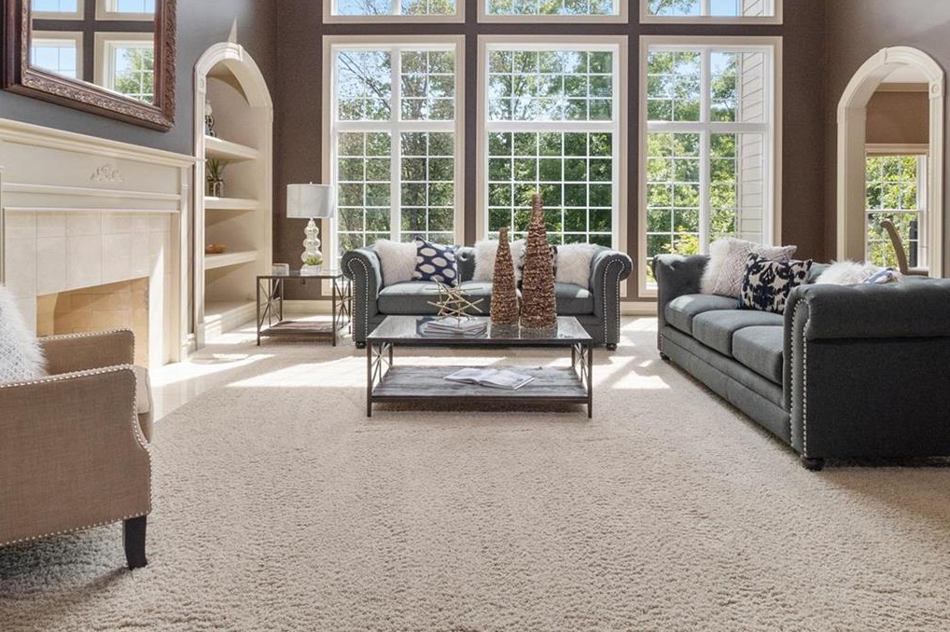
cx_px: 488
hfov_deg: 78.6
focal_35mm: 22
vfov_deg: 56.3
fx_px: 580
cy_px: 224
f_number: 10
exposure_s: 1/15
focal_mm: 7
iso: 400
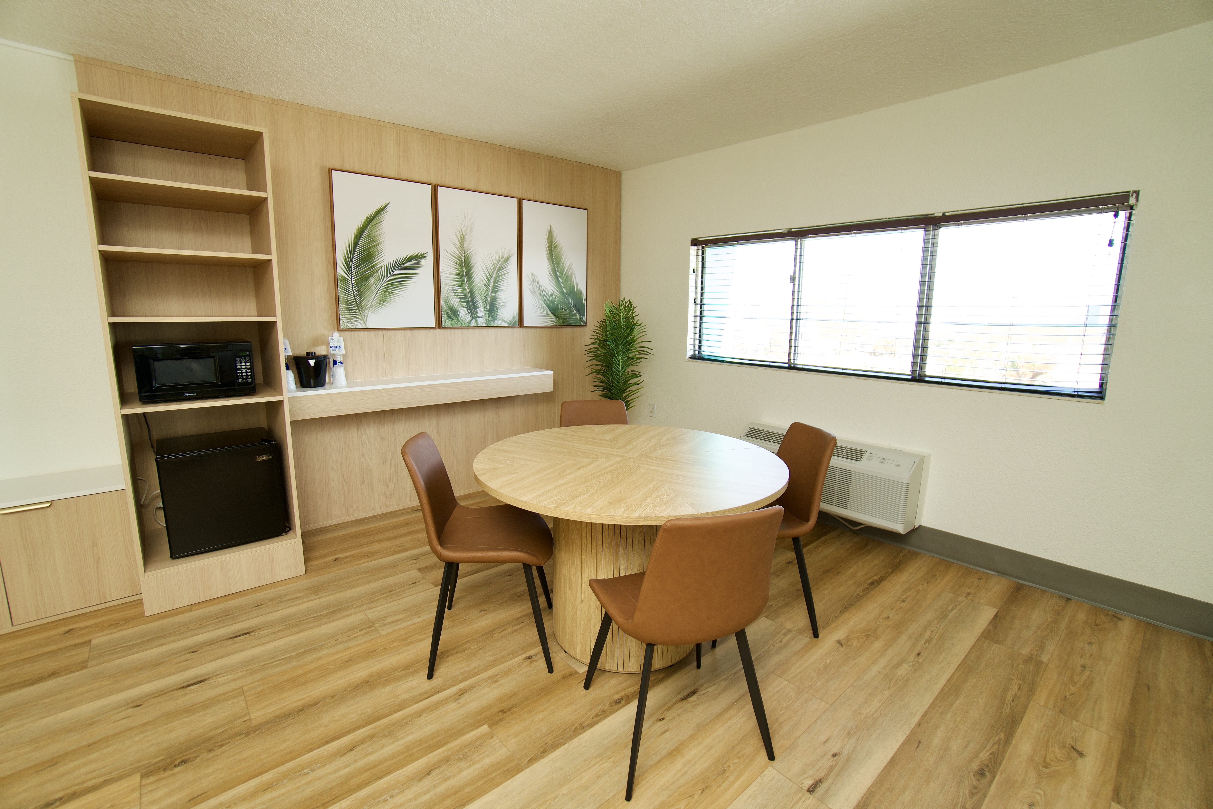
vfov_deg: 77.3
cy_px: 404
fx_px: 505
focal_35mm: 15
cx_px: 606
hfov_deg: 100.4
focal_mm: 10
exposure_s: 1/60
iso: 320
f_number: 4
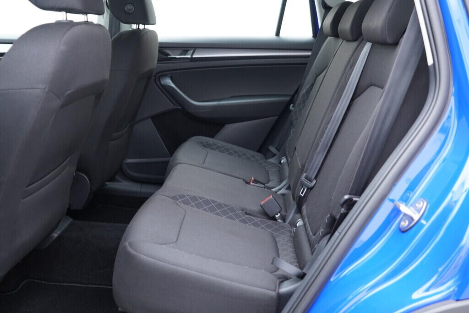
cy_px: 156
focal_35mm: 36
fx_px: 469
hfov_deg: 53.1
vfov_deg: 36.9
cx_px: 234
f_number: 2.8
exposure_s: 1/40
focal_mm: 24
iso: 500
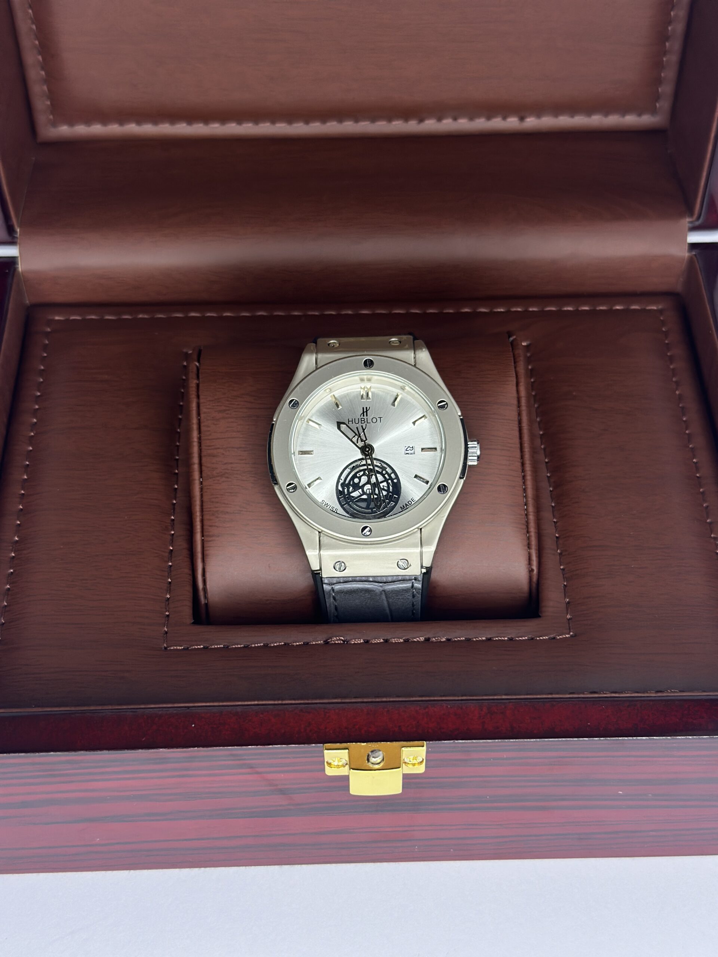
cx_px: 359
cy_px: 478
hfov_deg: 30.3
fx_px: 1327
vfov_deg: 39.7
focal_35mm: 48
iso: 125
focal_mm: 6.86
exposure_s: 1/66
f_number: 1.78
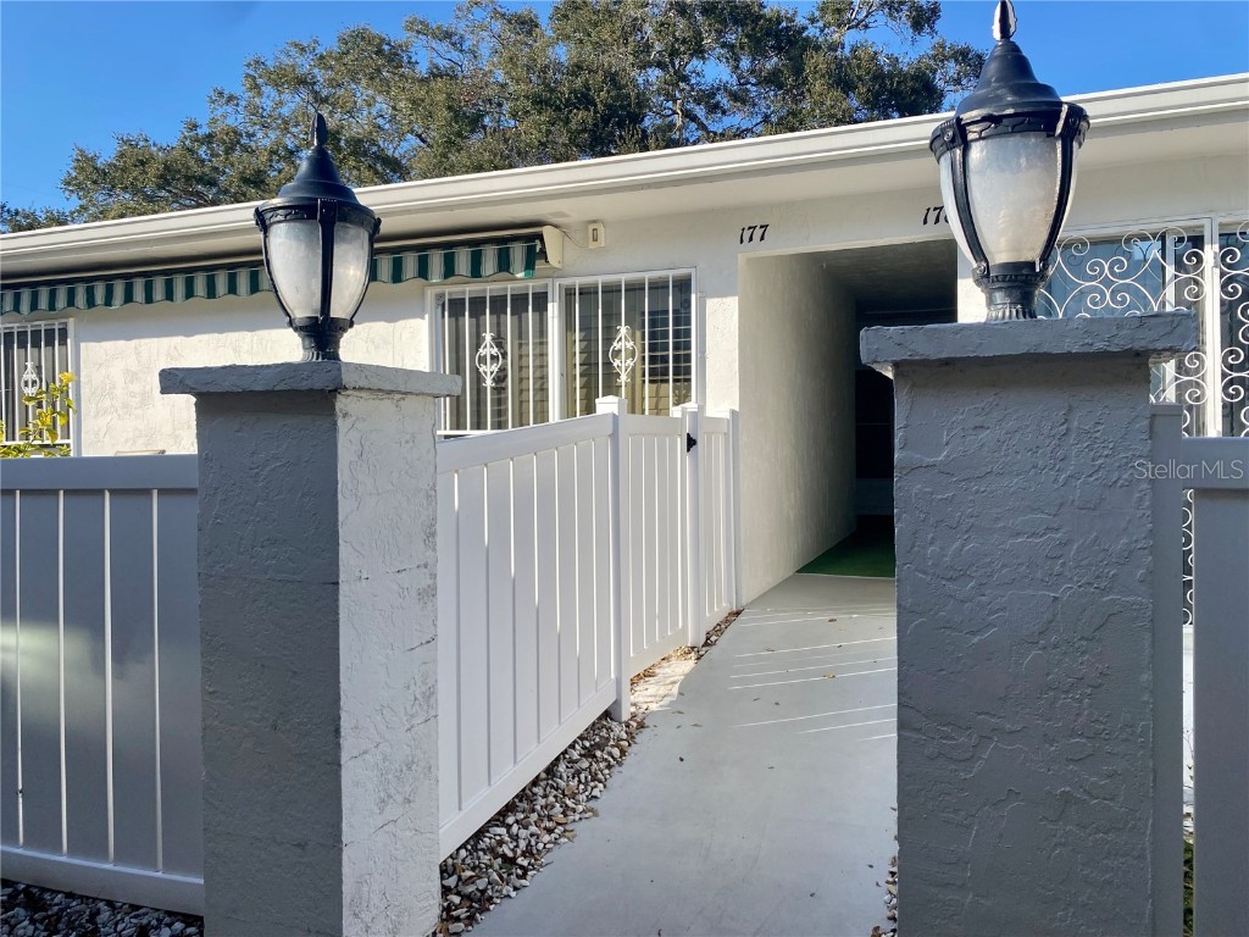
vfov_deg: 53.1
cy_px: 468
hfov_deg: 67.3
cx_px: 624
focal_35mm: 26
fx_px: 938
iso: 32
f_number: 1.8
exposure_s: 1/1866
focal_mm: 4.25
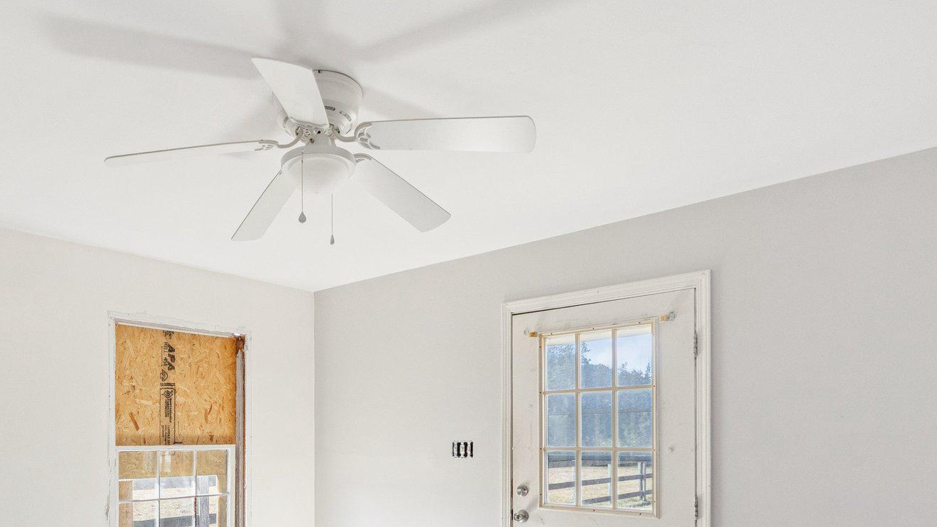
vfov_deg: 42.2
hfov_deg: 69.7
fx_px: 646
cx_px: 307
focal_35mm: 26
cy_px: 430
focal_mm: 16
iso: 2500
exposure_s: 1/125
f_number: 9
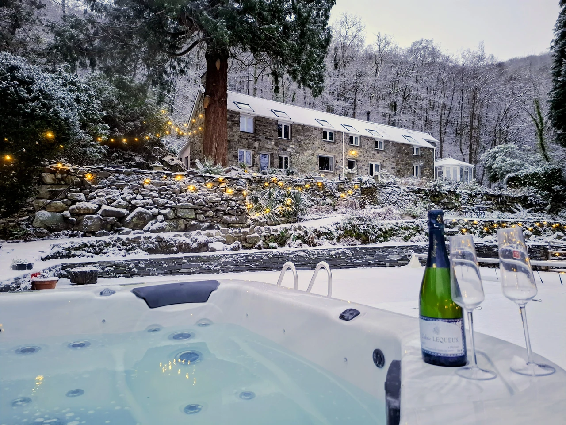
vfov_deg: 58.9
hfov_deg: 73.9
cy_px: 212
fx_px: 376
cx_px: 283
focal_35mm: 23
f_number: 1.8
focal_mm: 5.54
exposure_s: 1/50
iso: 320
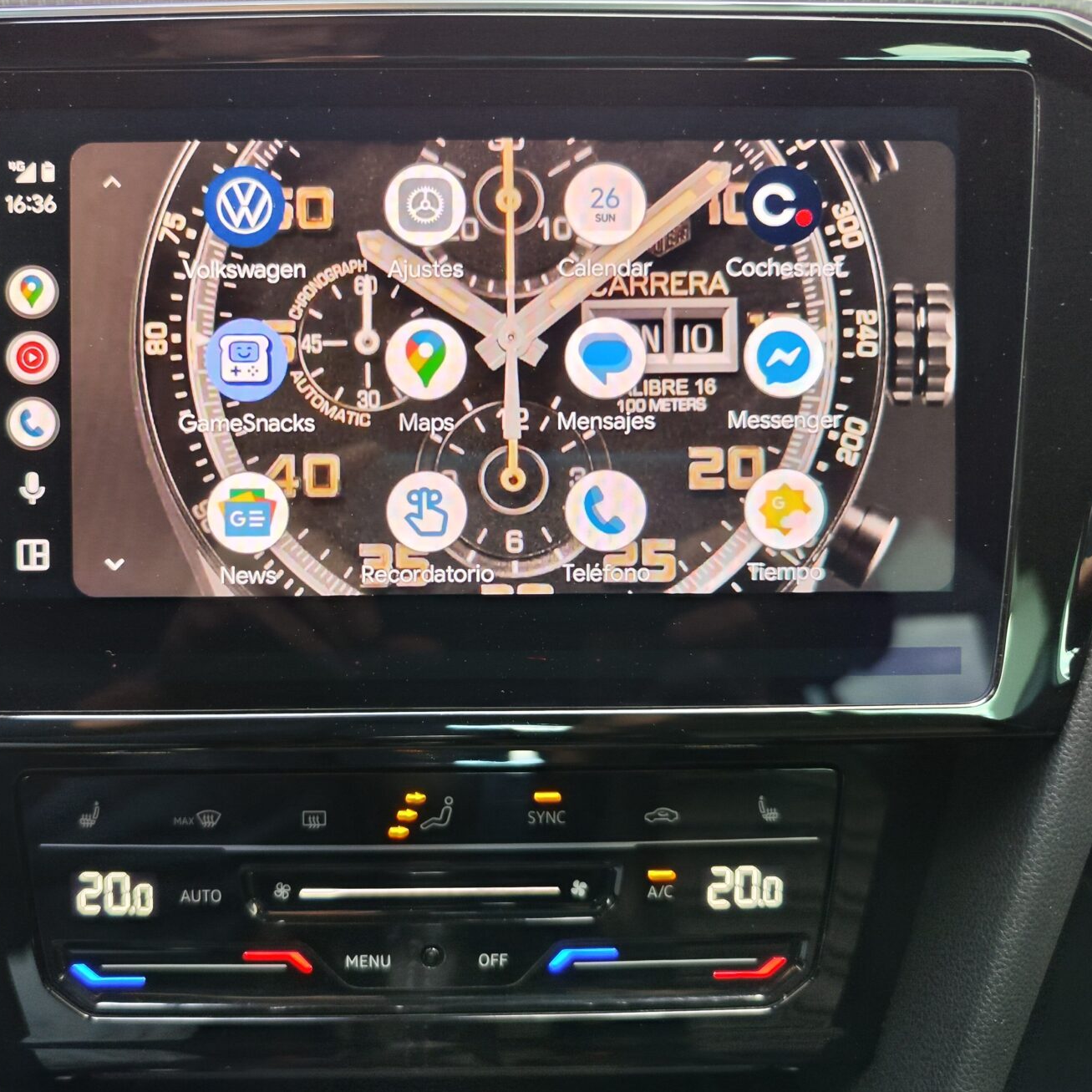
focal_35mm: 28
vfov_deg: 57.3
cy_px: 531
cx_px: 419
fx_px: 999
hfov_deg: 56.7
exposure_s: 1/50
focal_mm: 7.01
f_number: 1.69
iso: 360
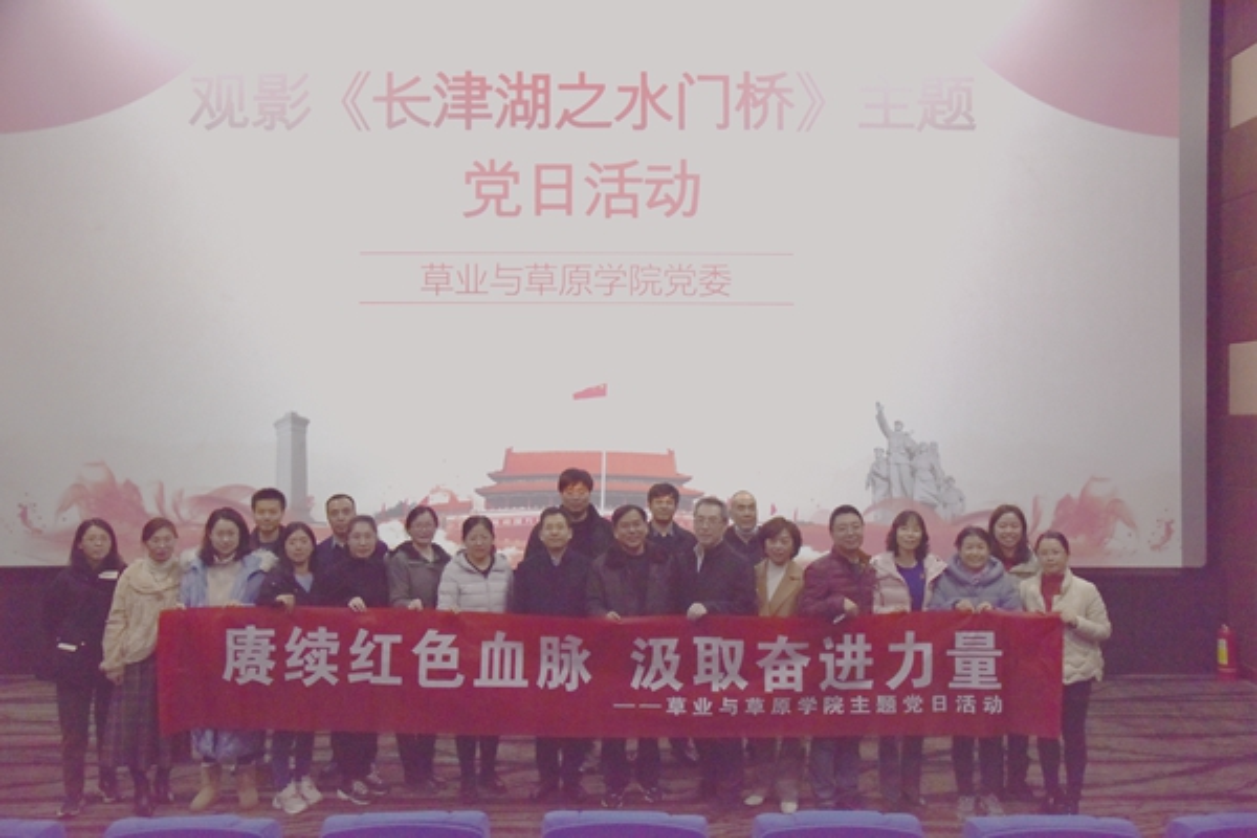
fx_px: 1047
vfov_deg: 43.6
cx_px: 628
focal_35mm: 30
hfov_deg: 61.9
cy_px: 419
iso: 1600
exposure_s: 1/125
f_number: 5.6
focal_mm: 30
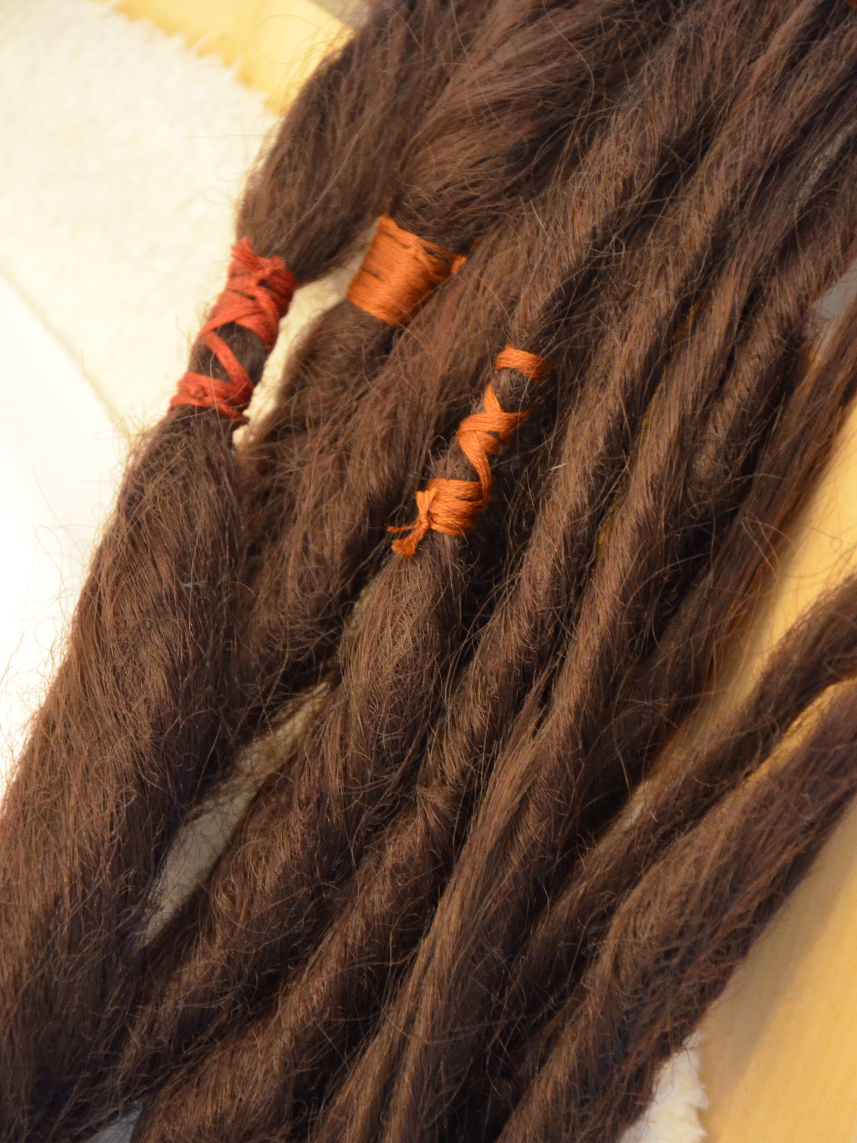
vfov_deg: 11.5
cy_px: 607
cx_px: 428
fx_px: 5663
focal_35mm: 172
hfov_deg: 8.7
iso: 3200
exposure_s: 1/8
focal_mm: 105
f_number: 5.6
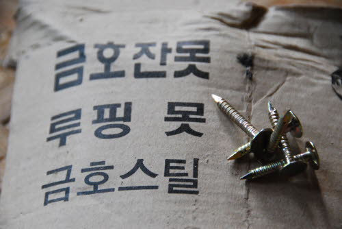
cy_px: 114
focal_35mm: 300
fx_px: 2852
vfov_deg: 4.6
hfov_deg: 6.9
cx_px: 171
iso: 1600
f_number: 5.6
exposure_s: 1/200
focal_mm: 200
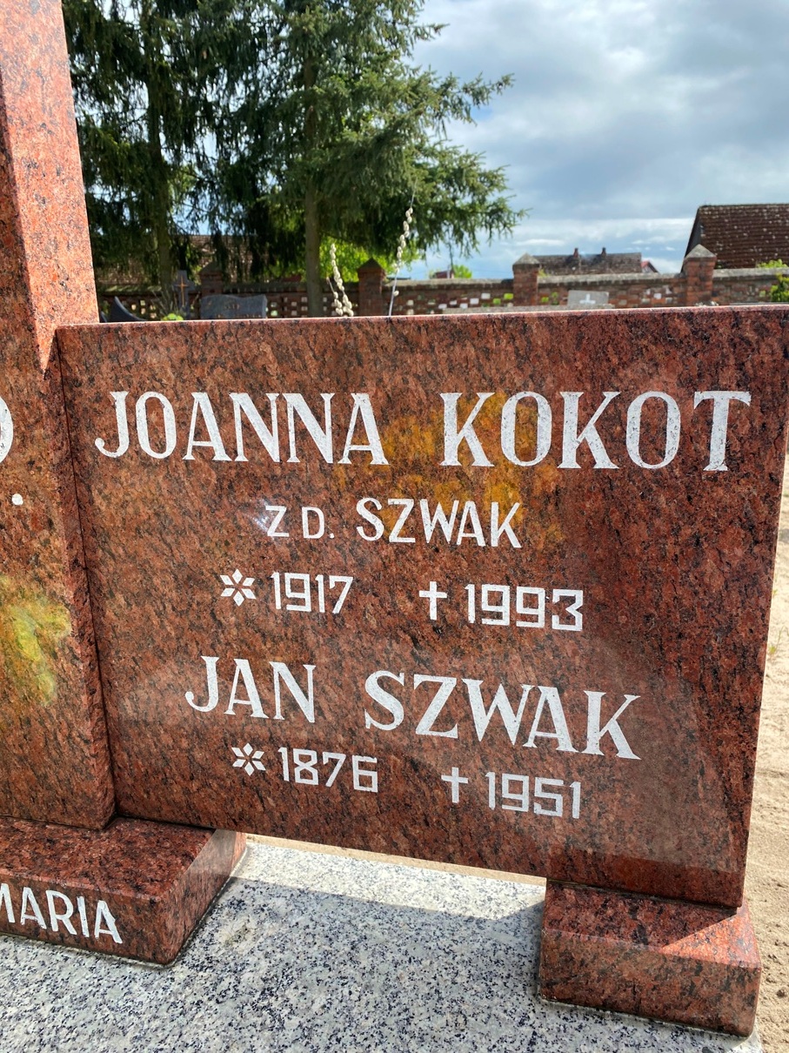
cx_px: 394
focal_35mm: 26
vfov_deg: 67.3
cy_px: 526
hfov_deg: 53.0
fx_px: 790
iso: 32
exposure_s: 1/1585
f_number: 1.8
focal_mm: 4.25
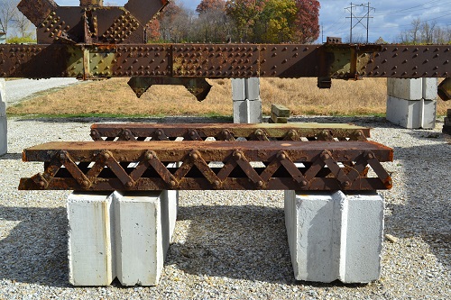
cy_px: 150
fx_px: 545
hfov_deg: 45.0
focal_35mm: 44
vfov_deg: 30.8
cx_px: 226
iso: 400
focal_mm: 29
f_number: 11
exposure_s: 1/500
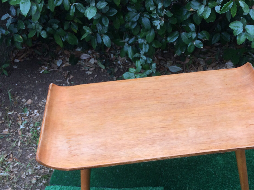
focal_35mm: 43
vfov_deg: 33.4
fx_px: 316
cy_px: 124
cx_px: 158
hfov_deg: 43.5
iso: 32
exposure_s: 1/441
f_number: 2.2
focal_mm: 4.15
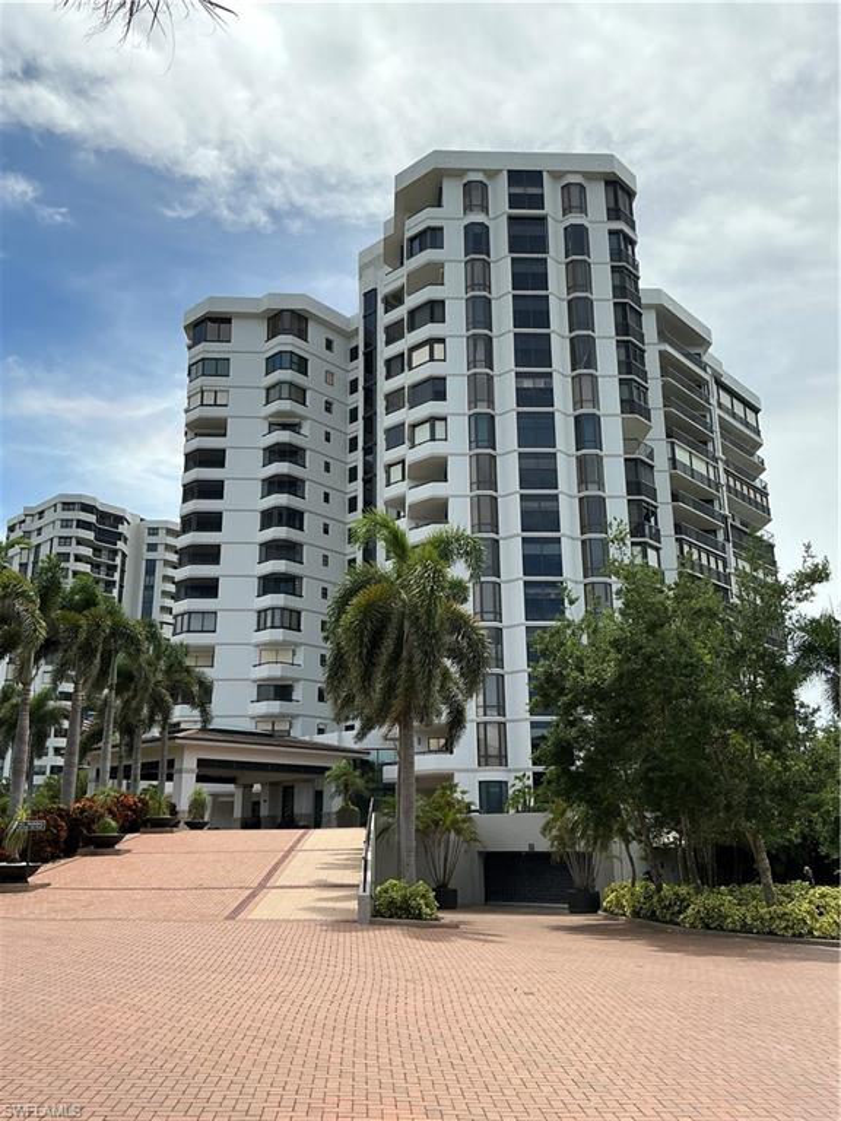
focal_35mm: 28
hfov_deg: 49.7
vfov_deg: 63.4
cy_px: 560
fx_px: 907
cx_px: 420
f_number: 1.8
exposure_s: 1/2227
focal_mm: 3
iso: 25
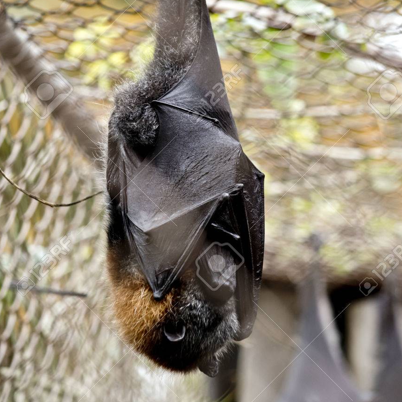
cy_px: 177
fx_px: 3035
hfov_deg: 7.6
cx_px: 200
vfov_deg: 7.6
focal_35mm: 231
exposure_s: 1/250
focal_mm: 120
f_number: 5.6
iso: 720
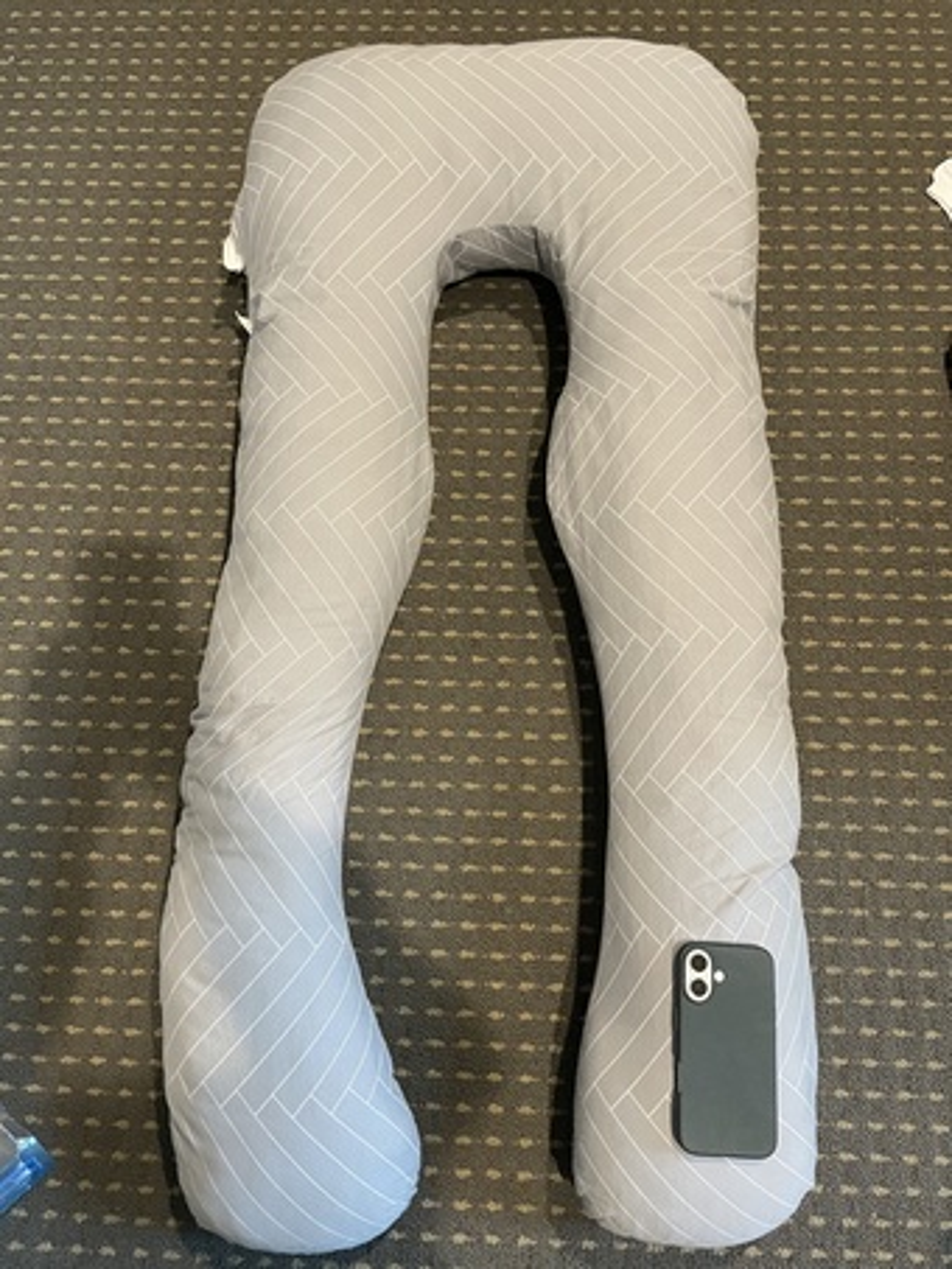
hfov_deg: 53.1
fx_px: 953
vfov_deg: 67.3
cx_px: 476
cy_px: 634
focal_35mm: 26
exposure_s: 1/60
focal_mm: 4.2
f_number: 1.6
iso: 400
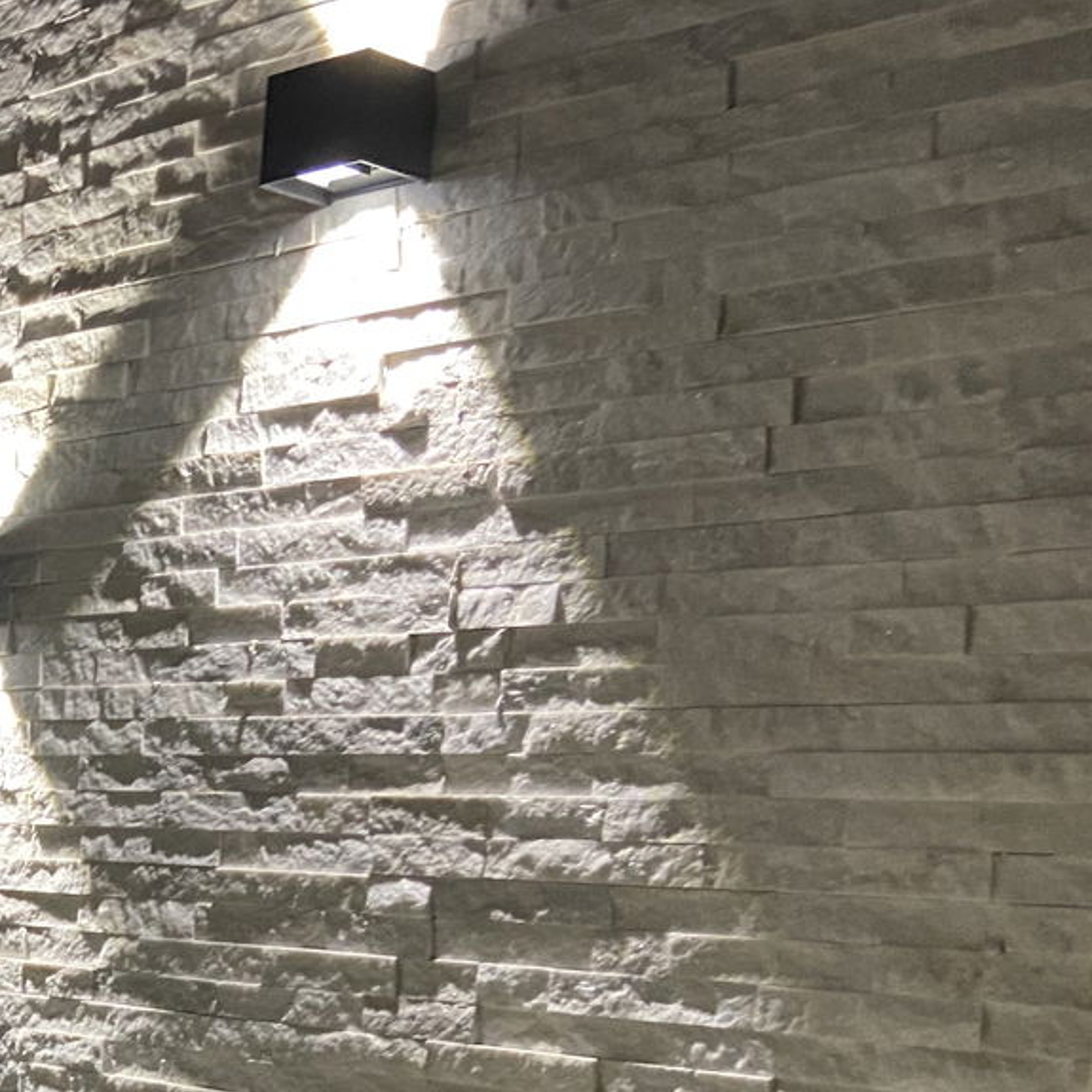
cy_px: 894
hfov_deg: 23.3
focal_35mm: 64
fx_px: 2284
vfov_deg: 26.3
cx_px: -395
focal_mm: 4.25
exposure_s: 1/33
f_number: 1.8
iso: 400
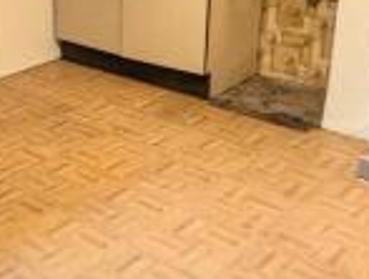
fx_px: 673
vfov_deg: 22.9
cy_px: 34
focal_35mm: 63
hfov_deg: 29.9
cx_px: 68
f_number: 2.2
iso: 216
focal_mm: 2.35
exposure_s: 1/33.3
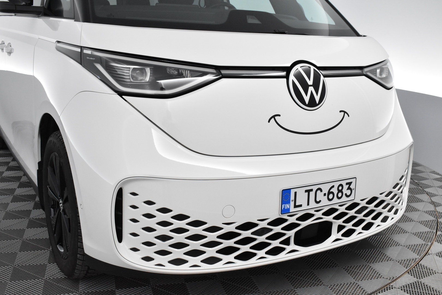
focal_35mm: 39
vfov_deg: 34.2
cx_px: 221
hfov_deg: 49.5
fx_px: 479
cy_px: 148
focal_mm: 26
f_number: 6.3
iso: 3200
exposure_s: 1/160
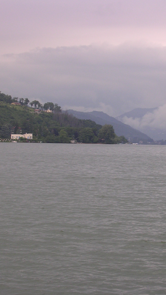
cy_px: 147
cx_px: 160
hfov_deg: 11.4
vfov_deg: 20.4
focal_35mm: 105
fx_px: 821
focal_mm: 10.9
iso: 100
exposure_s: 1/121
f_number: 3.7
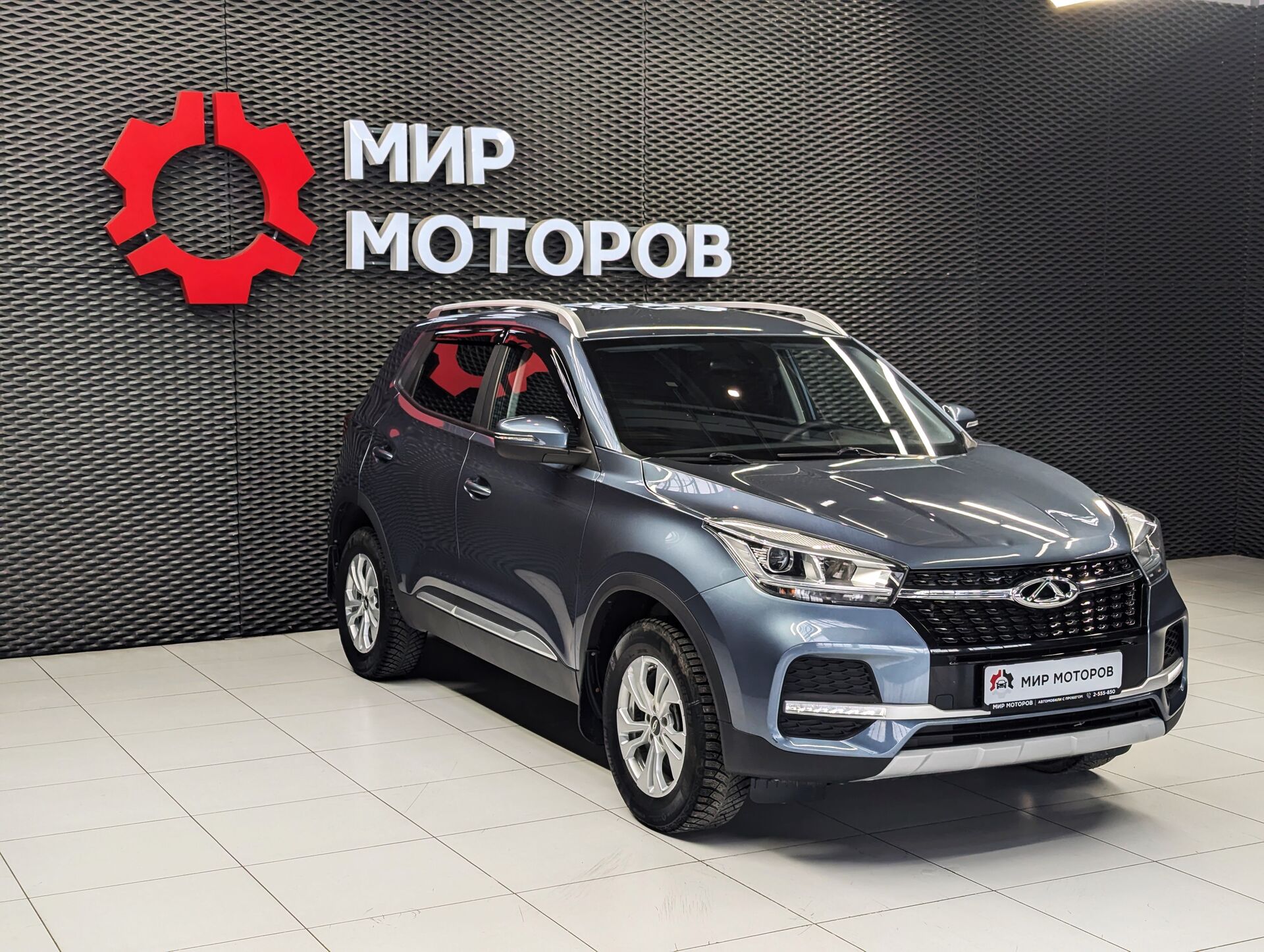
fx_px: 1755
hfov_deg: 39.6
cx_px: 632
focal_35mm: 48
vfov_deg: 30.3
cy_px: 476
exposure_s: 1/164
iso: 41
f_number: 1.85
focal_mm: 6.81
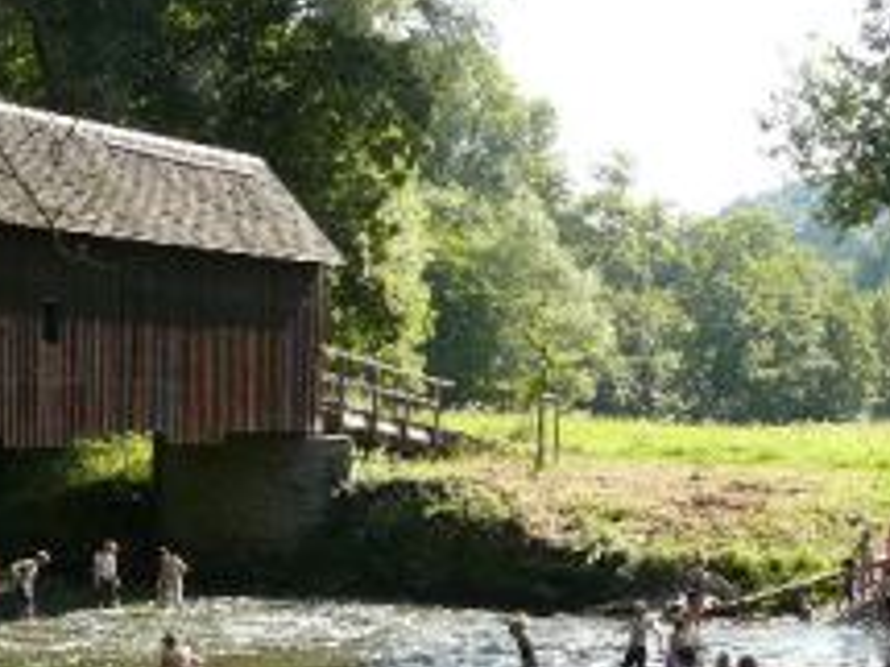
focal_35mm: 73
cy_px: 638
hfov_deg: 26.5
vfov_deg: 19.7
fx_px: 1876
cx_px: 596
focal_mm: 5.2
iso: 100
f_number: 2.8
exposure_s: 1/400
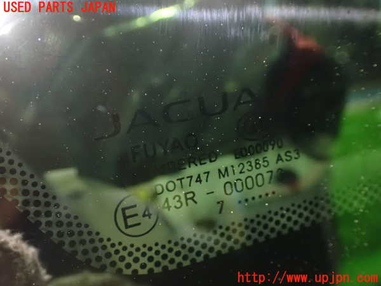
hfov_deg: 45.8
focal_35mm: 41
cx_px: 190
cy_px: 143
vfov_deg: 35.1
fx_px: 451
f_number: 2.8
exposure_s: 1/13
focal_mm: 7.31
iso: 1600
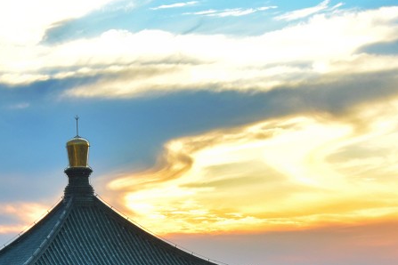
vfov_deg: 9.2
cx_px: 53
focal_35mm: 146
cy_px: 372
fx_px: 1614
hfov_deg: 13.9
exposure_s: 1/160
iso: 250
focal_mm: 34
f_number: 6.3
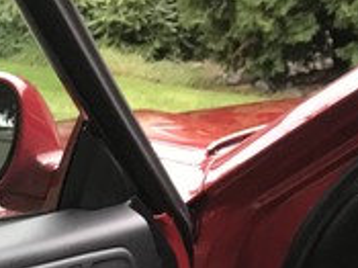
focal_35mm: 128
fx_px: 1323
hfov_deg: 12.8
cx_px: -430
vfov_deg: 10.7
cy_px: 509
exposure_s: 1/90
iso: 32
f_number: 1.8
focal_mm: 3.99
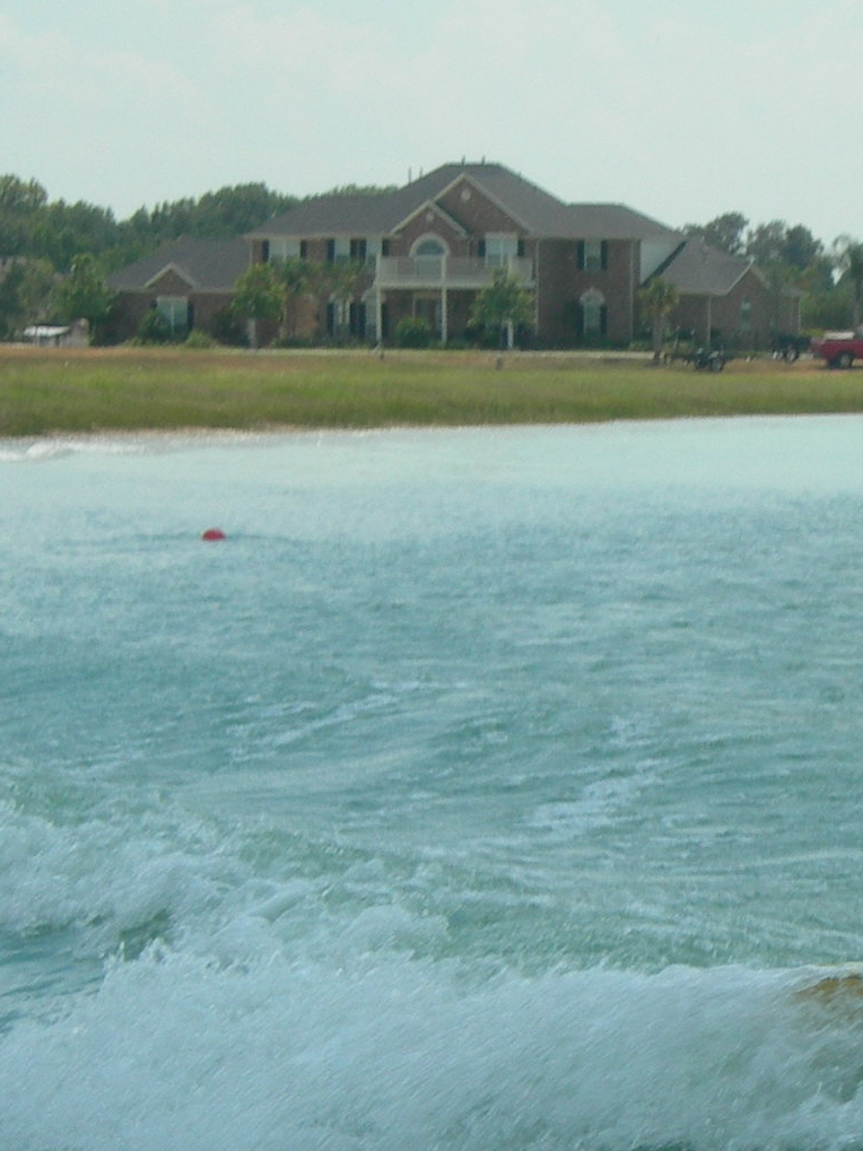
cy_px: 790
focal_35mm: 262
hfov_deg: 5.7
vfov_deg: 7.6
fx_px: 8711
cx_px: 908
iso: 50
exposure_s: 1/229
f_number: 7.8
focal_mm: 21.3
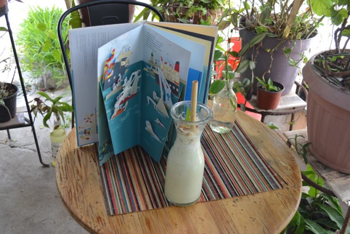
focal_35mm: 39
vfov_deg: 34.2
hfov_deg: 49.6
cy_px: 117
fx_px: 379
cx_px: 175
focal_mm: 26
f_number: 4.5
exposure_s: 1/80
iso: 400
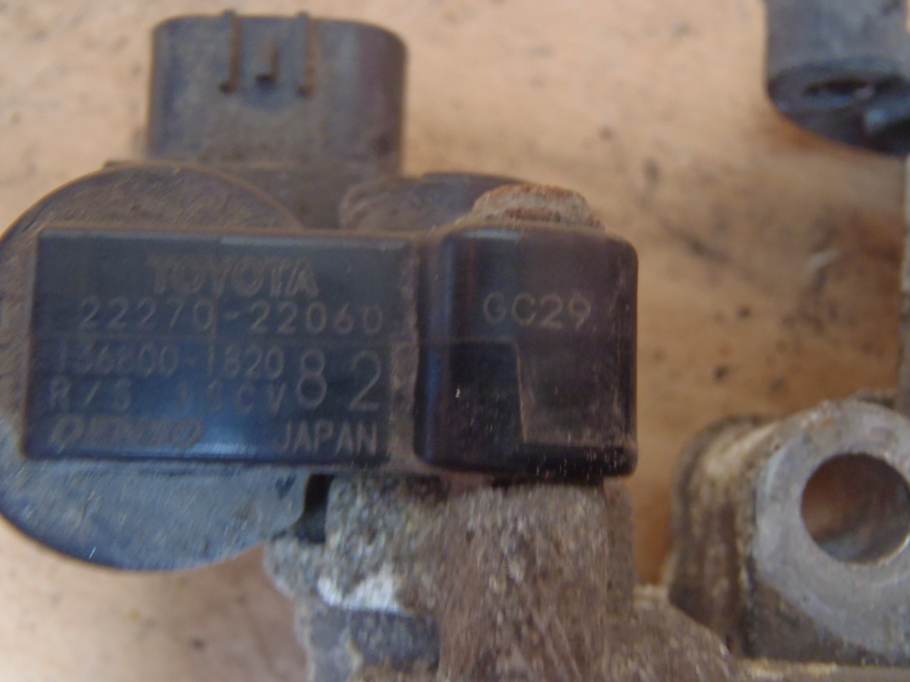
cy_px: 341
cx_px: 455
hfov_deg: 50.1
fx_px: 973
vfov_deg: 38.7
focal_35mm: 37
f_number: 4.7
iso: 400
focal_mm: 6.64
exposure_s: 1/4
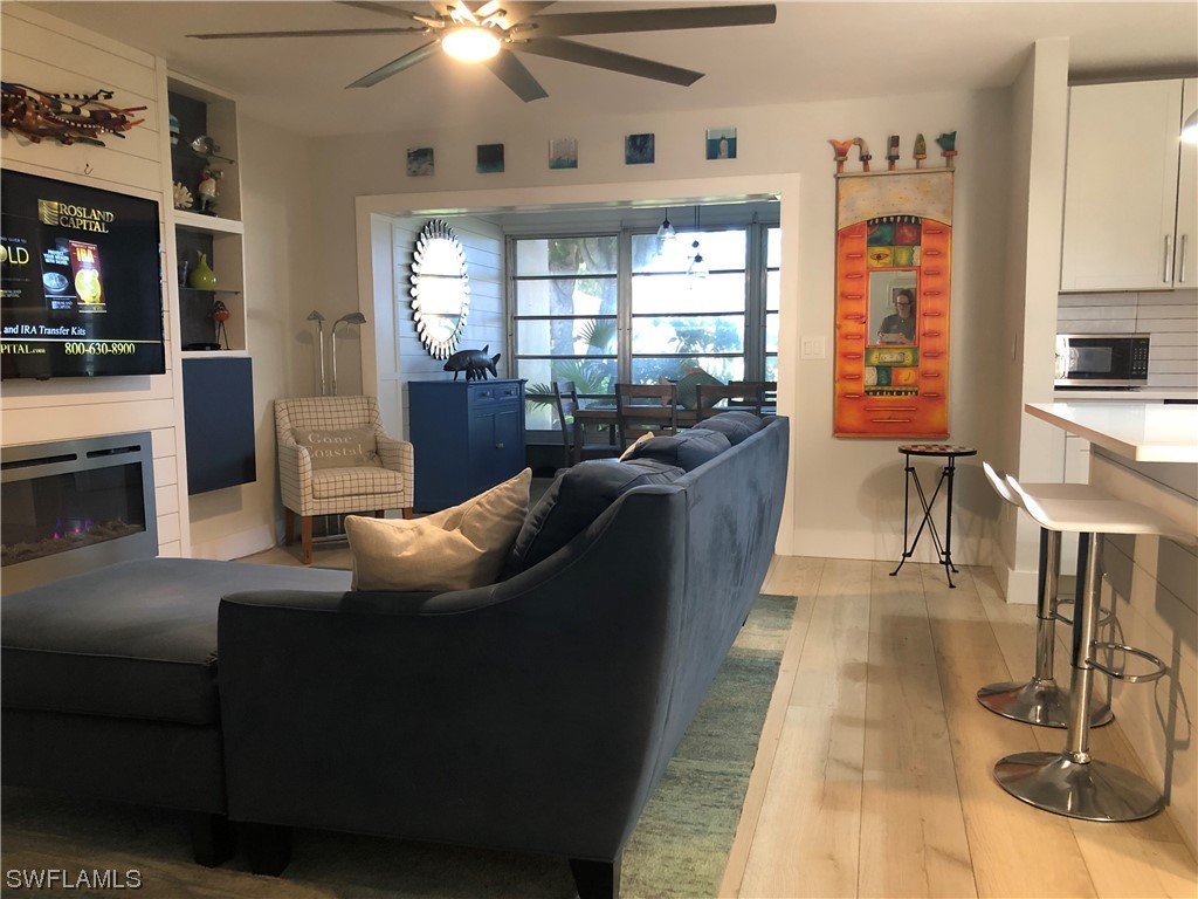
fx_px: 969
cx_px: 599
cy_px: 450
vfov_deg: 49.7
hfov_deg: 63.4
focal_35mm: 28
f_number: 1.8
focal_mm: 3.99
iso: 50
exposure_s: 1/15
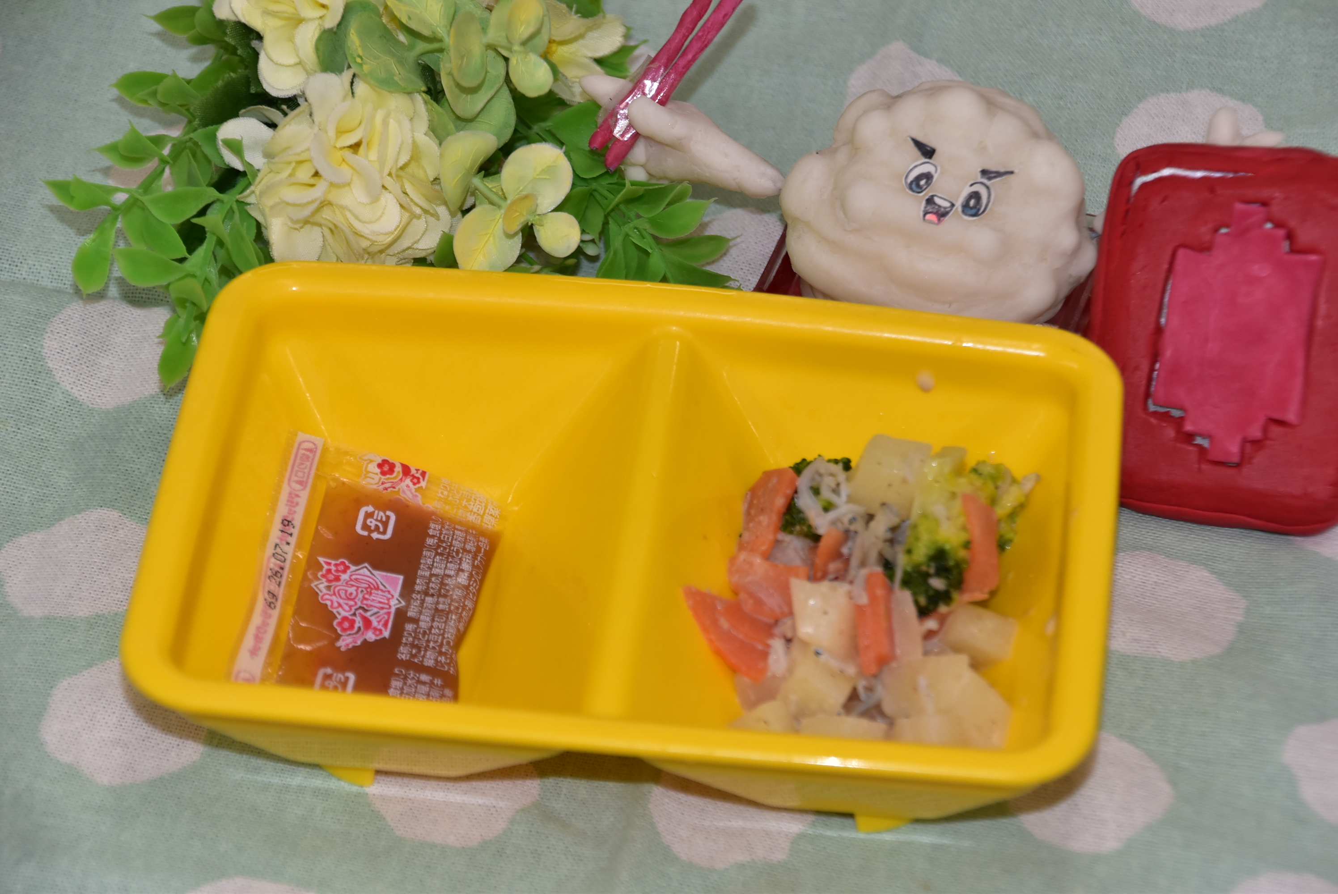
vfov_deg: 8.3
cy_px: 447
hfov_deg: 12.4
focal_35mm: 165
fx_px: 6137
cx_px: 669
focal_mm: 110
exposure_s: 1/100
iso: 400
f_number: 6
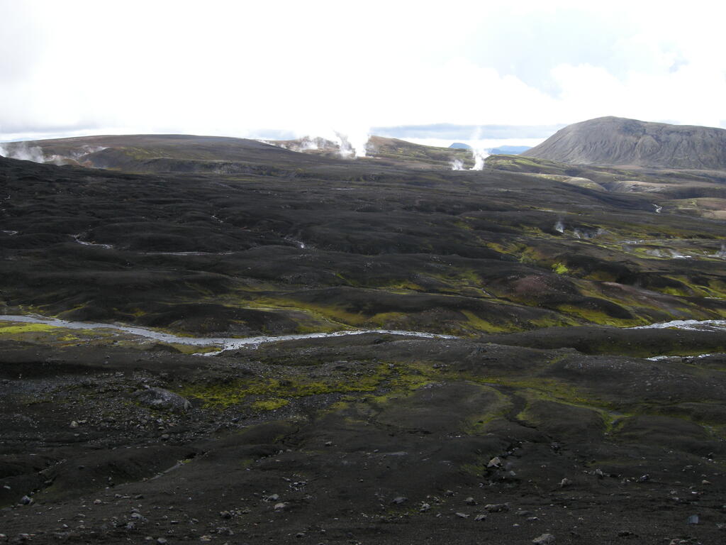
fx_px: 734
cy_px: 272
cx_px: 363
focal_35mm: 35
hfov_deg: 52.6
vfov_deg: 40.7
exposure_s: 1/234
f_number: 4.3
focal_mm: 7.5
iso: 100
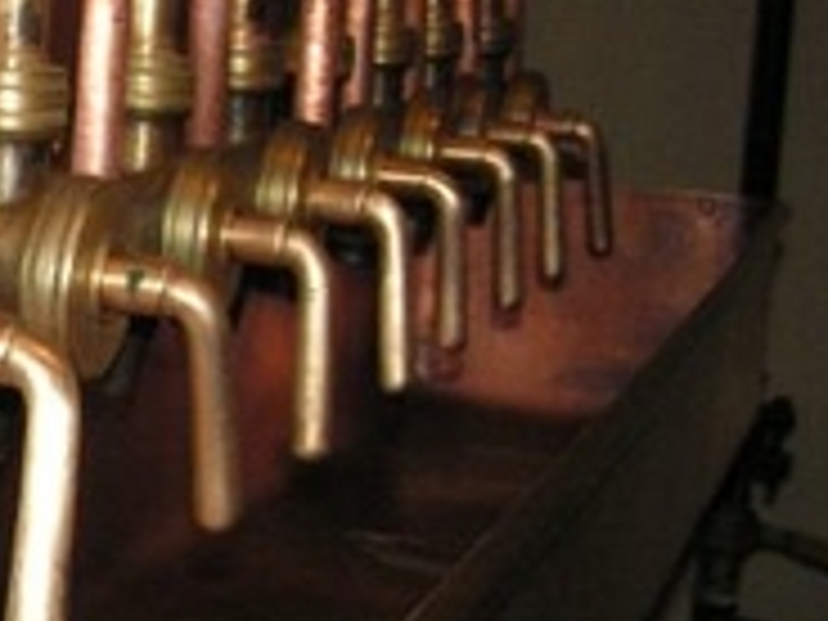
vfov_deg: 14.4
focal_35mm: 103
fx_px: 2464
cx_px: -220
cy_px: 349
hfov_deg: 17.9
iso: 200
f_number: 2.8
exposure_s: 1/40
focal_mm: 6.3
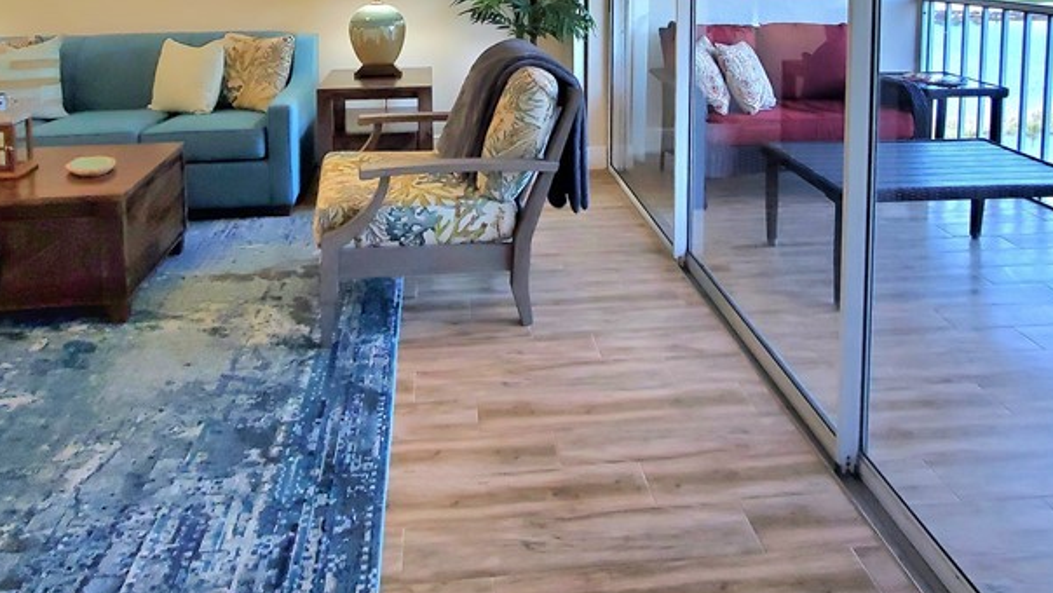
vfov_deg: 40.3
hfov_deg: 76.3
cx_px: 518
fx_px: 670
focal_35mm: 24
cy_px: -30
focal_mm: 1.8
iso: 200
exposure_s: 1/60.2
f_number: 2.2
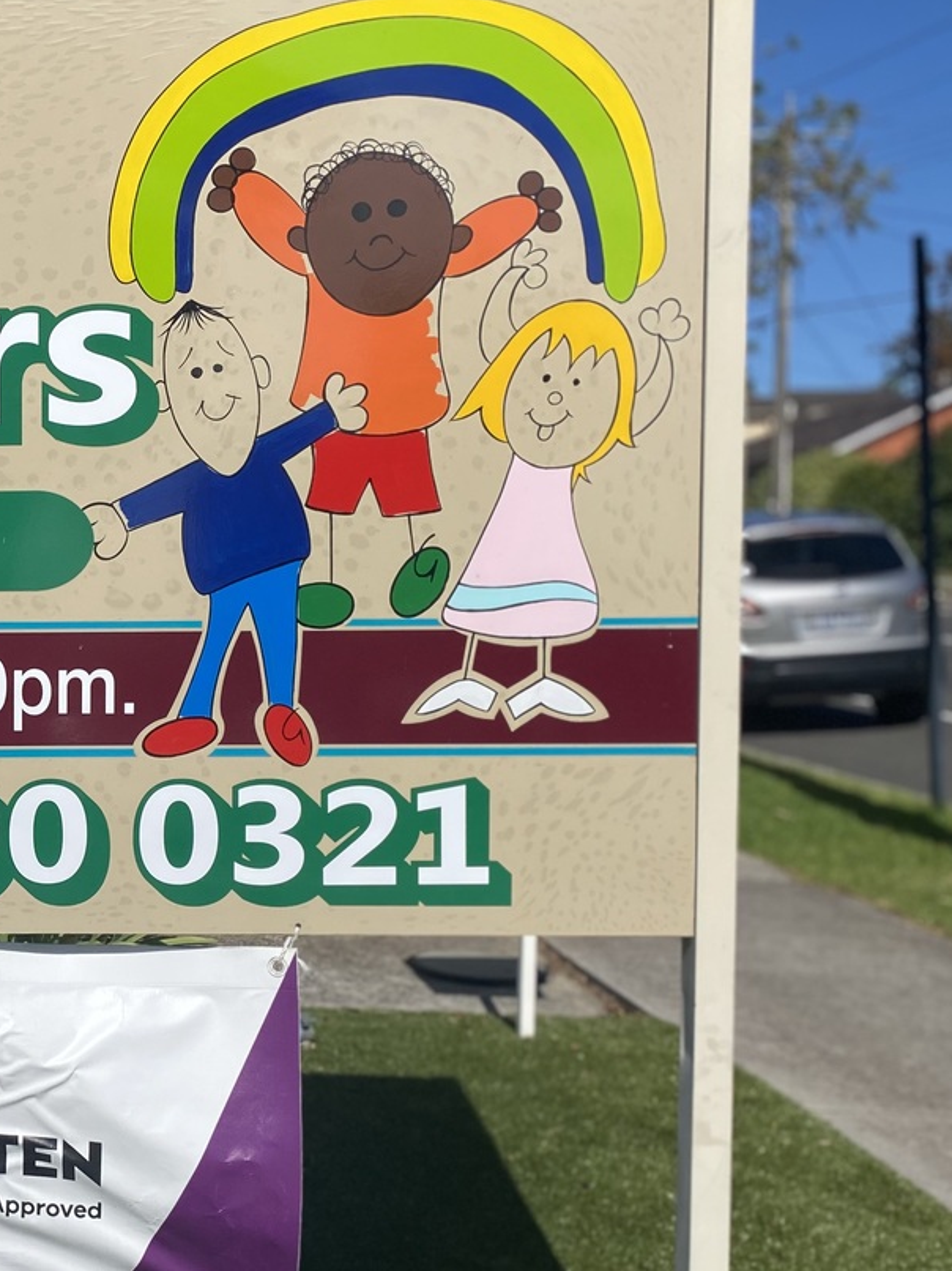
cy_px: 706
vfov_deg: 38.9
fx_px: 1798
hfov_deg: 27.1
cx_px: -111
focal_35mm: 49
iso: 32
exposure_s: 1/7692
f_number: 1.8
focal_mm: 4.25
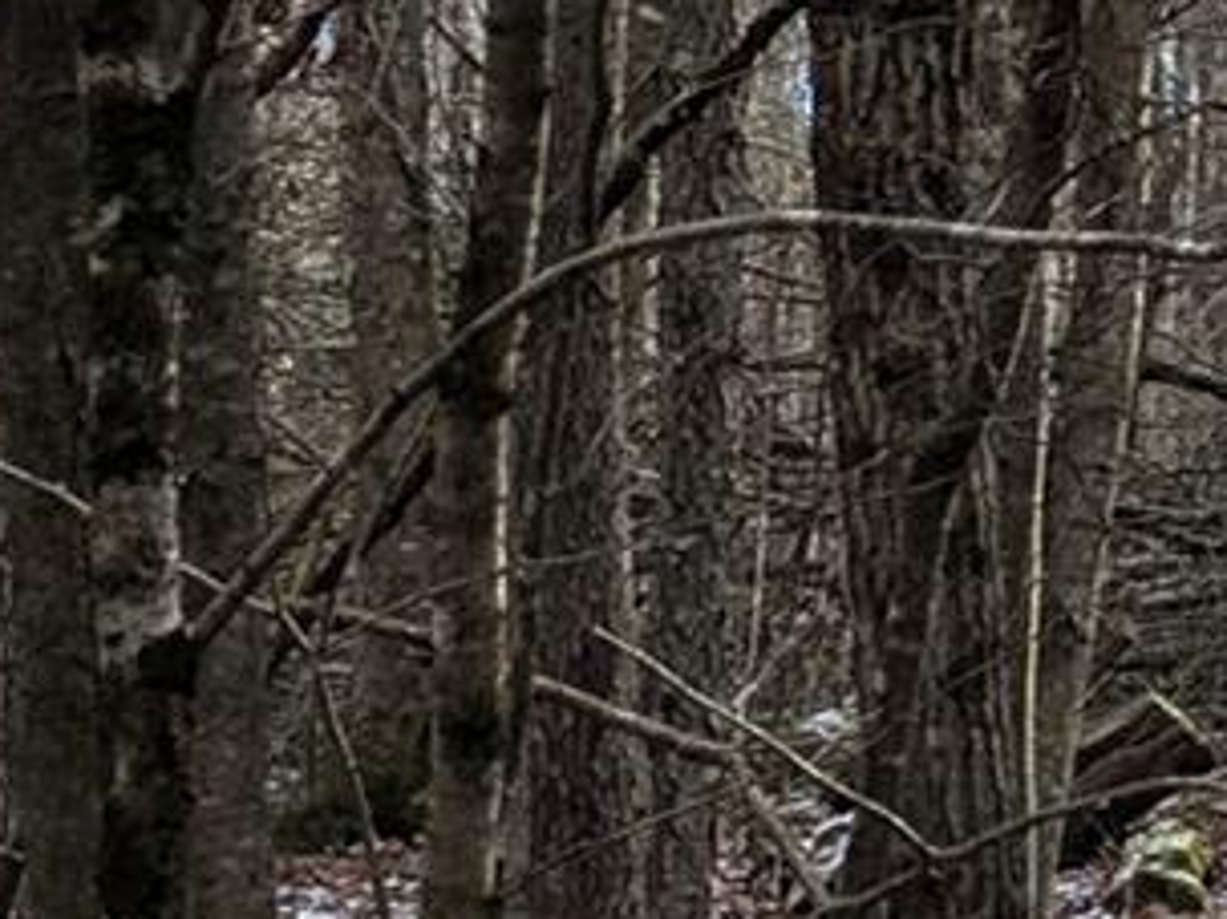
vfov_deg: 9.1
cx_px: 3495
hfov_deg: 9.8
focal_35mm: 162
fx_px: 5740
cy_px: 130
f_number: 1.85
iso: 38
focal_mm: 6.81
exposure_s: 1/1258
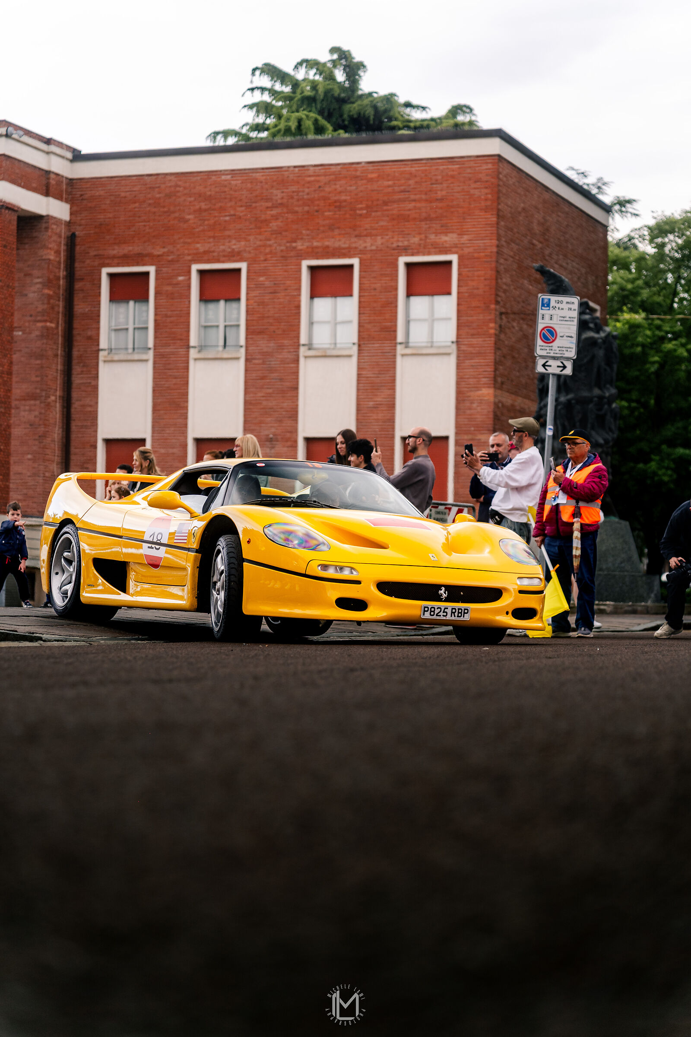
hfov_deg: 18.2
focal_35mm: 75
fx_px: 2159
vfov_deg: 27.0
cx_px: 346
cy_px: 518
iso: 250
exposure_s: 1/250
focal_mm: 75
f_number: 2.8
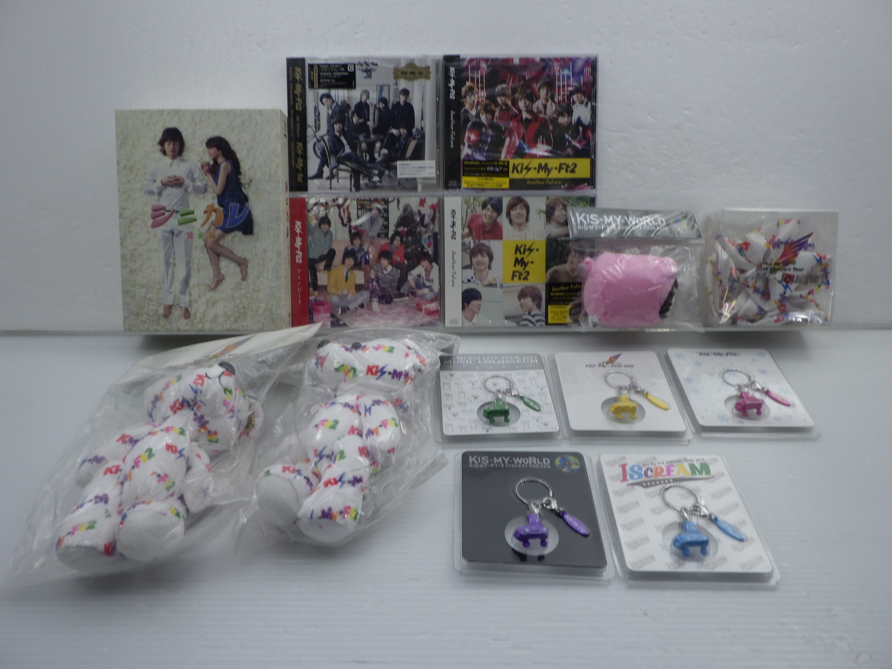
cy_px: 334
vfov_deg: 49.7
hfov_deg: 63.4
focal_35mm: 28
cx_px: 446
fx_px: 722
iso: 125
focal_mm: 5
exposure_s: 1/50
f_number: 3.5
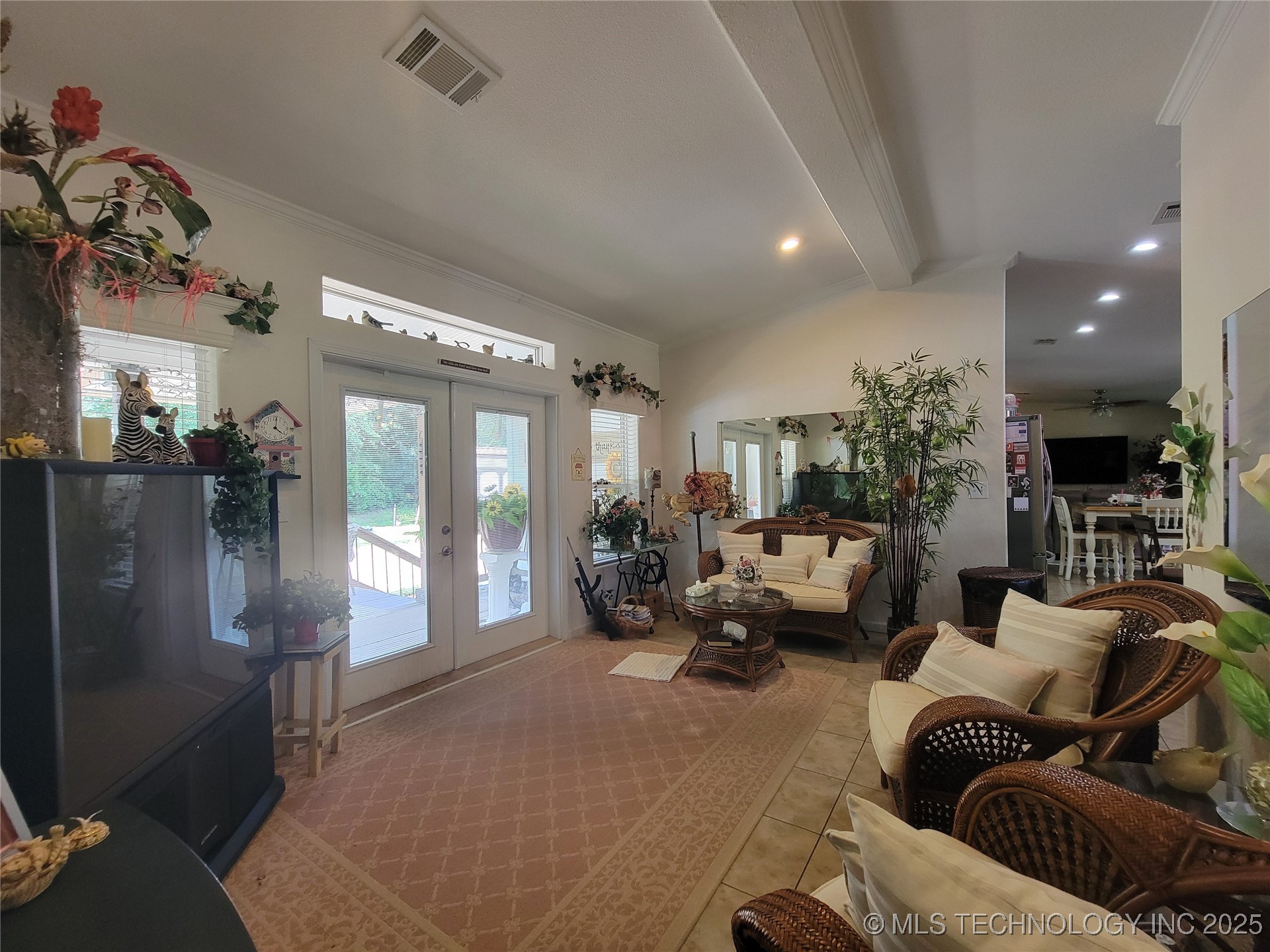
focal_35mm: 13
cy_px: 476
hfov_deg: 106.2
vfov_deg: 89.9
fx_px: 477
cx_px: 635
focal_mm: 2.2
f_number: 2.2
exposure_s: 1/60
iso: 200
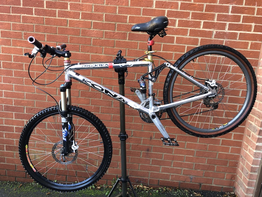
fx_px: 212
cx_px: 131
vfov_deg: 49.7
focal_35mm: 28
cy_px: 98
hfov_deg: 63.4
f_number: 1.8
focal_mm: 4
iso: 25
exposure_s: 1/40
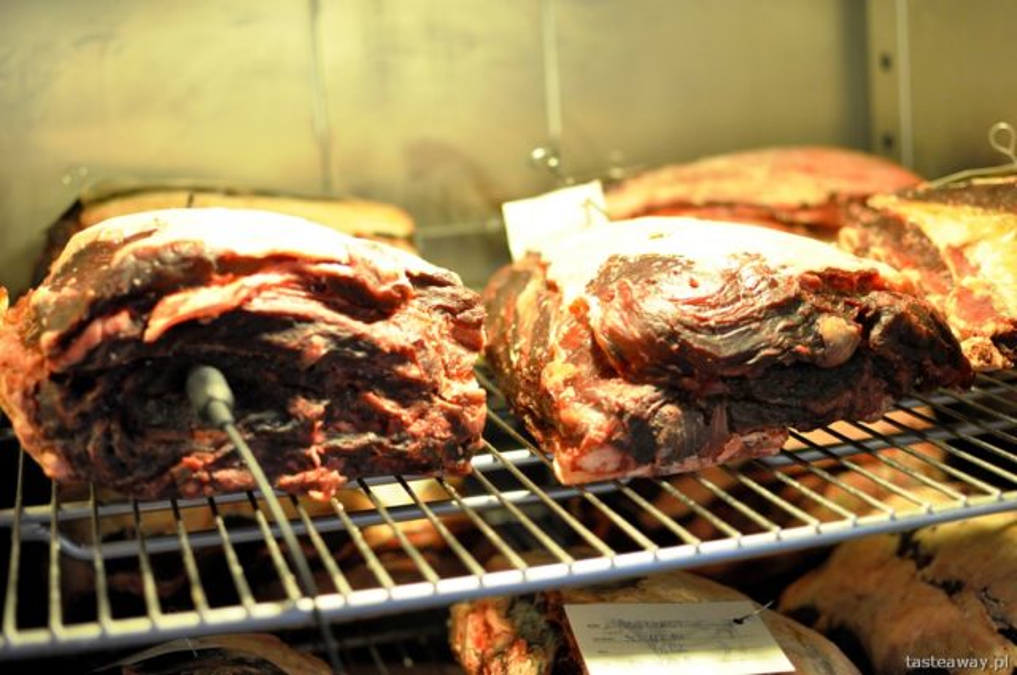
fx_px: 1481
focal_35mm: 52
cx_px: 508
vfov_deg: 25.7
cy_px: 338
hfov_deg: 37.9
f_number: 2.8
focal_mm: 35
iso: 1400
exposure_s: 1/30
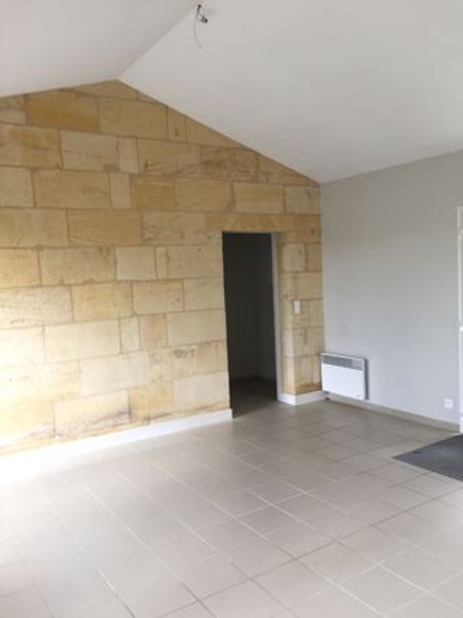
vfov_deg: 61.7
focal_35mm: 29
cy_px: 309
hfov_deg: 48.2
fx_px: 517
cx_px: 232
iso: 50
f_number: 2.2
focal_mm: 4.15
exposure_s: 1/100
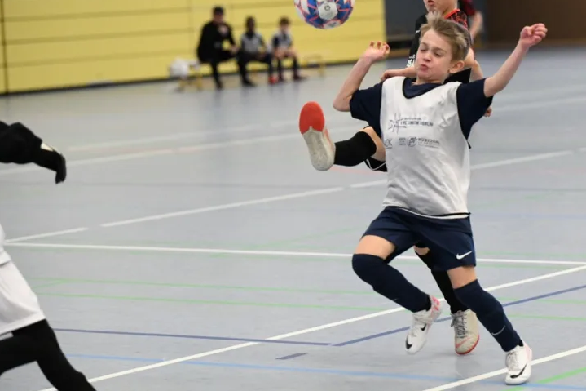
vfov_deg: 8.0
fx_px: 2783
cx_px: 372
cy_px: 162
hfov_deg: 12.0
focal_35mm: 171
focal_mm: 120
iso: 8000
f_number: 2.8
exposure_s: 1/1250
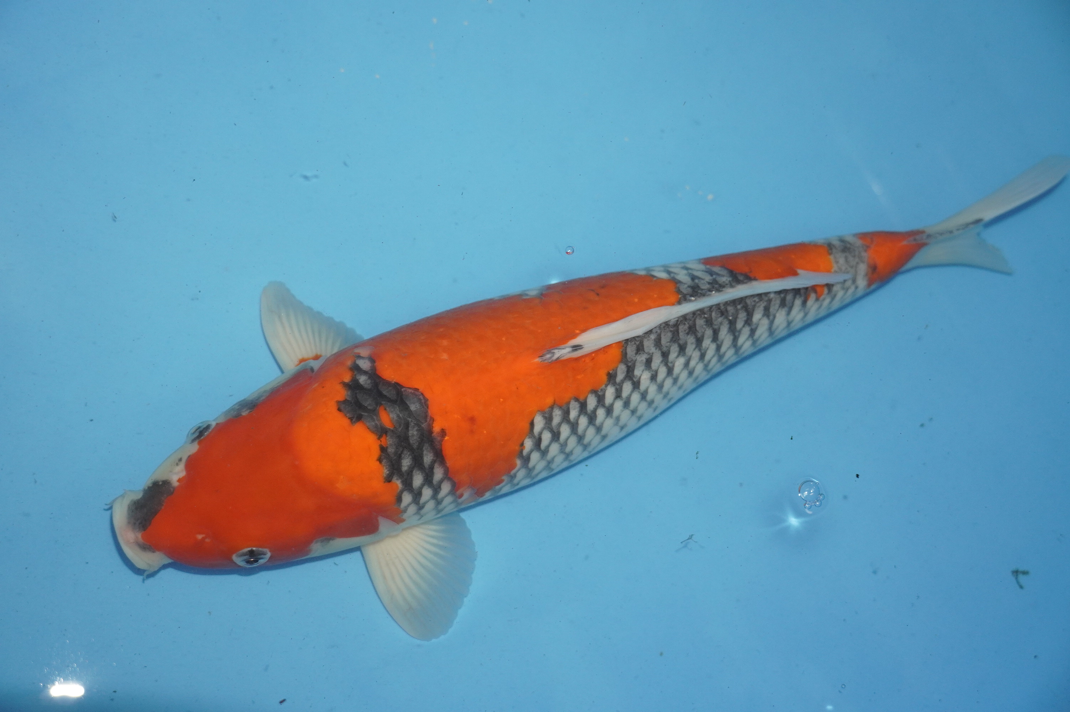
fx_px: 1604
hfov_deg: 36.9
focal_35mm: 54
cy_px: 356
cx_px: 535
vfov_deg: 25.0
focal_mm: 36
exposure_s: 1/160
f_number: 4.5
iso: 1000
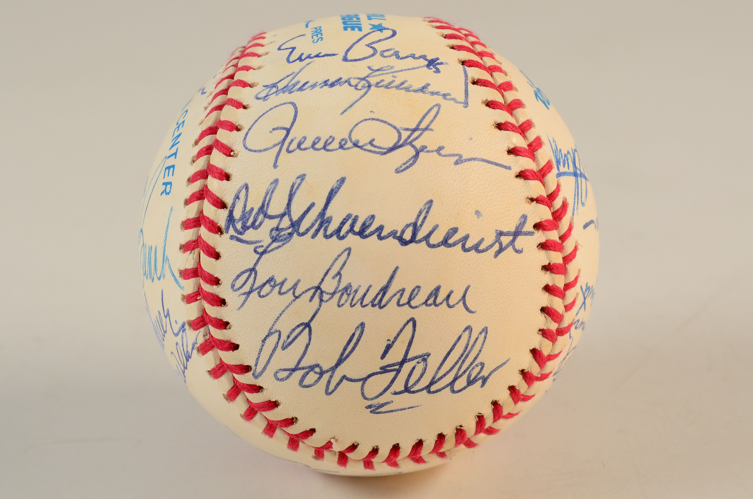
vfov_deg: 17.4
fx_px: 1628
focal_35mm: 78
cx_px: 376
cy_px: 250
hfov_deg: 26.0
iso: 200
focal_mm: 52
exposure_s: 1/160
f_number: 14
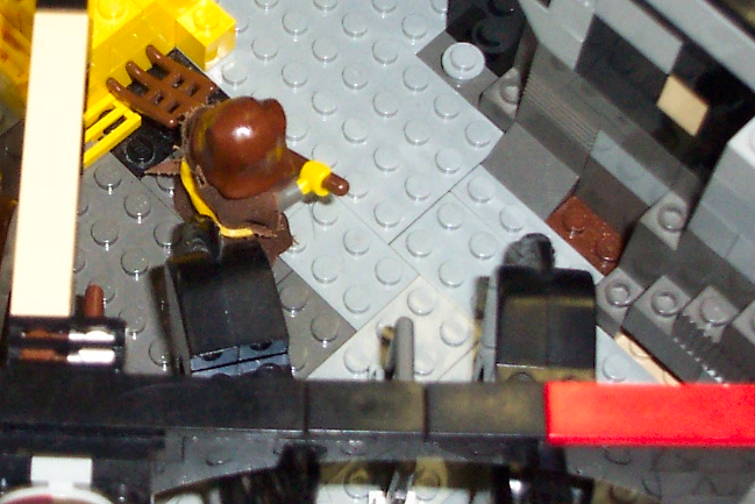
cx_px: 104
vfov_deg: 14.1
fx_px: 2035
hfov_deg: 20.7
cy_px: 121
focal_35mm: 97
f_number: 2.8
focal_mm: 7.5
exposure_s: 1/30
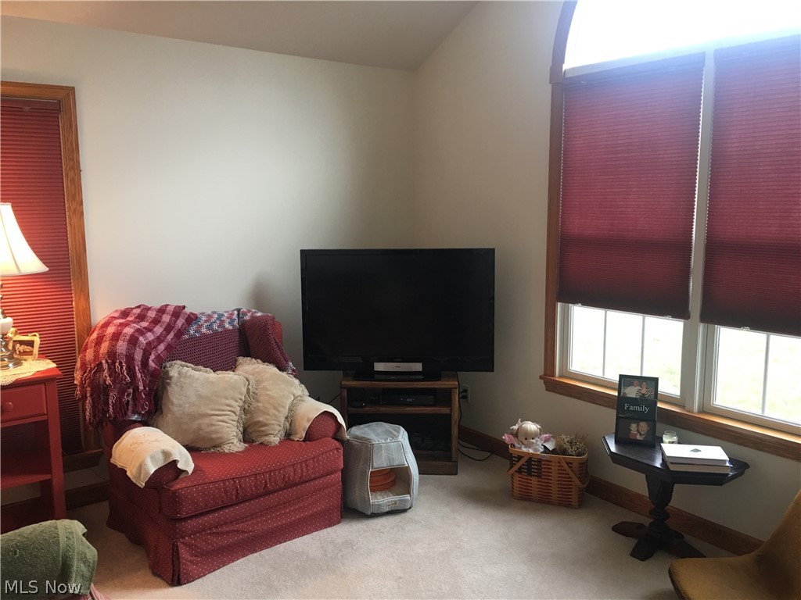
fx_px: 671
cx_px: 400
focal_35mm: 29
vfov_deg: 48.2
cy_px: 300
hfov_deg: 61.7
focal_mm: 4.15
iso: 40
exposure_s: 1/30
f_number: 2.2
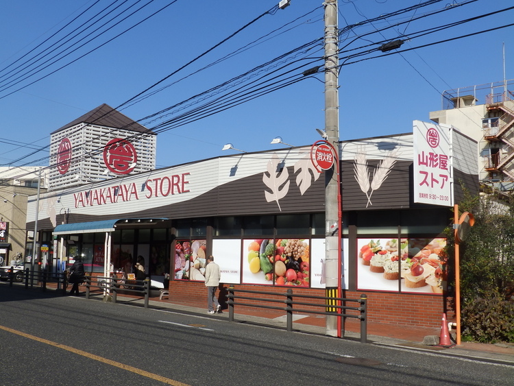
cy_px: 193
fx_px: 564
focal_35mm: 38
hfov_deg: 49.0
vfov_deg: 37.7
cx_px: 257
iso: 80
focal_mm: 6.8
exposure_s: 1/640
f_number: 5
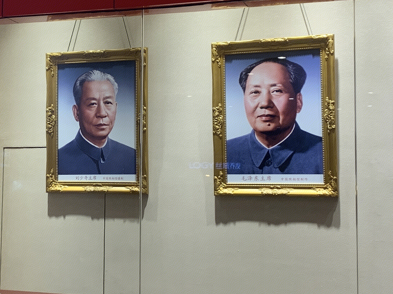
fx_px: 829
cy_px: 130
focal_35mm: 73
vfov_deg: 20.2
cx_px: 69
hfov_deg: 26.1
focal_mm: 4.25
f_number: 1.8
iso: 50
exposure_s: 1/100
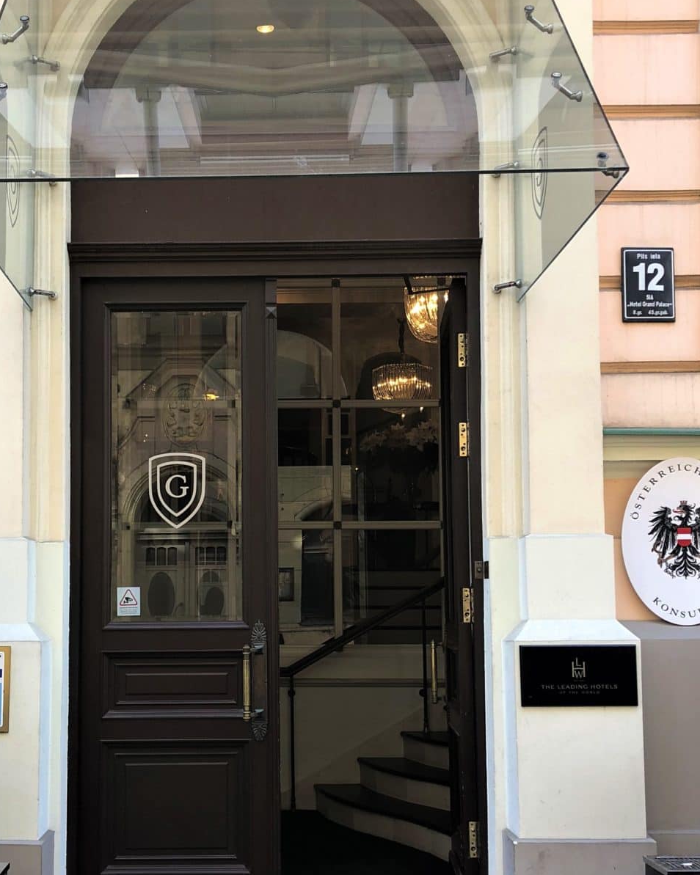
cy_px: 536
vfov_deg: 41.8
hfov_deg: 33.9
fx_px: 1140
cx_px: 255
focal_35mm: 44
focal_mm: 3.99
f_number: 1.8
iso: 25
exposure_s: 1/100
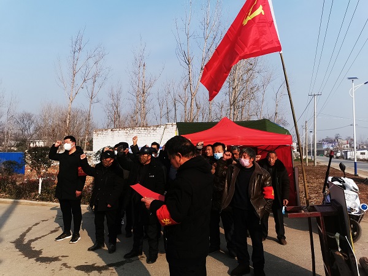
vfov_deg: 51.4
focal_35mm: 27
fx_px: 287
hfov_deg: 65.3
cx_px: 184
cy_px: 138
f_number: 1.8
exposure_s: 1/2551
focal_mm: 5.58
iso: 50
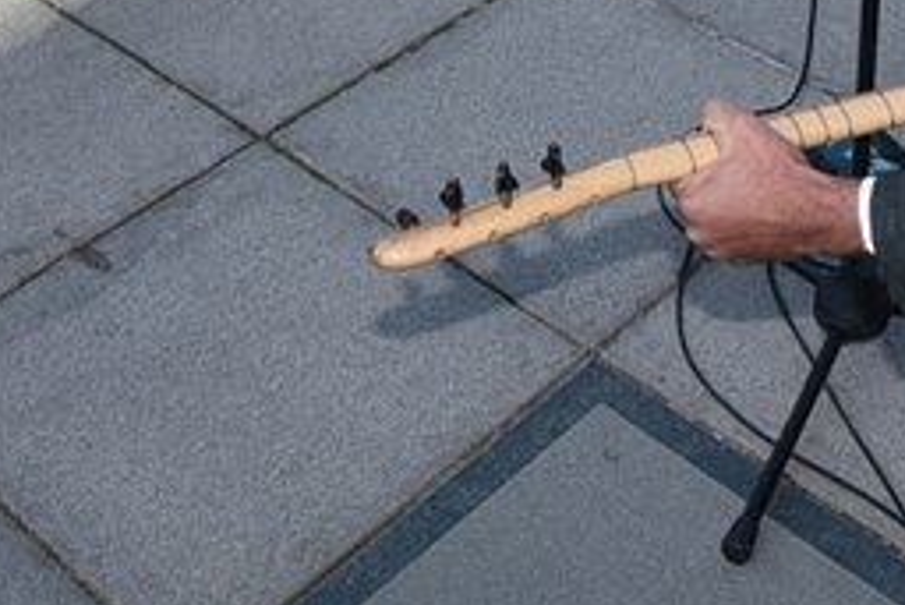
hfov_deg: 25.3
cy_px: -524
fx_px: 2012
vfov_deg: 14.7
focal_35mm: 80
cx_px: 548
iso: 100
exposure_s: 1/320
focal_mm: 16
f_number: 5.6
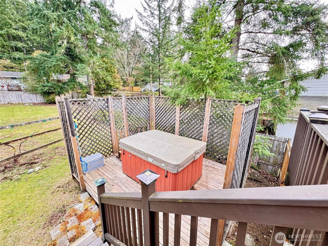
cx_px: 164
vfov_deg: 85.7
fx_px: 133
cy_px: 123
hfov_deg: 102.1
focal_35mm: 14
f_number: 2.2
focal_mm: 2.22
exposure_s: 1/99
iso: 125
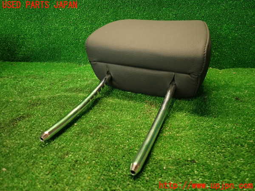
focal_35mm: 25
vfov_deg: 54.9
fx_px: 184
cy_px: 96
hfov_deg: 69.4
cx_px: 128
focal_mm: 4.5
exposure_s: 1/30
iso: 320
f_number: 2
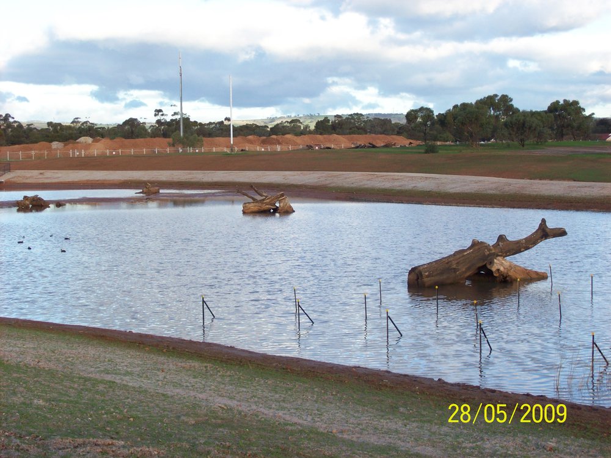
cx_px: 306
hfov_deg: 27.8
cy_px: 229
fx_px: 1235
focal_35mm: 70
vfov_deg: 21.0
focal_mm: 11.6
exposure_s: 1/225
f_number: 3.8
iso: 80
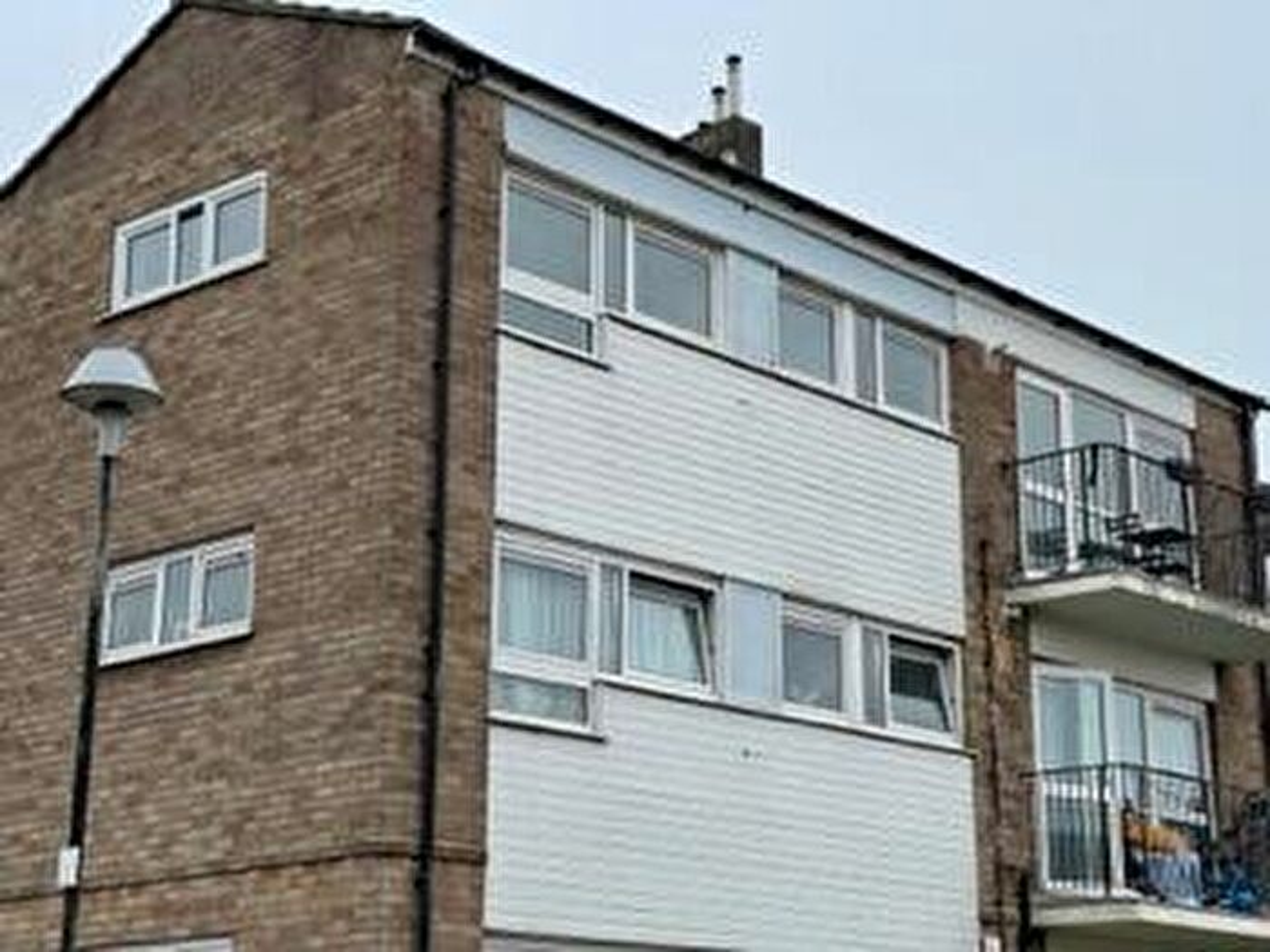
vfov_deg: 22.9
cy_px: 476
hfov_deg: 30.3
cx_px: 635
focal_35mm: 64
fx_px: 2348
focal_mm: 7.5
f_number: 2.2
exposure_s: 1/266
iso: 20
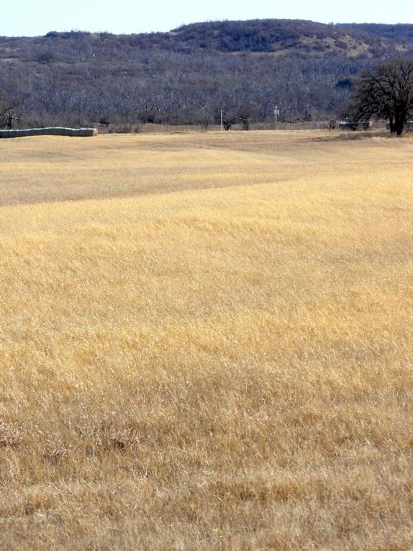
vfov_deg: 10.2
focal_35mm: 194
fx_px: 3085
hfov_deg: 7.7
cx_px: 224
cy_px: 275
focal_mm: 26.1
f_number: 4
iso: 100
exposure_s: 1/1000
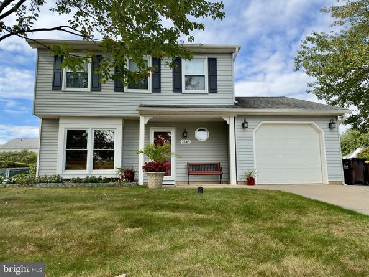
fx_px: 266
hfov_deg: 69.4
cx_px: 184
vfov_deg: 54.8
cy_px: 138
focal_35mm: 25
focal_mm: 6.76
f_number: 1.78
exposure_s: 1/2179
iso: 80
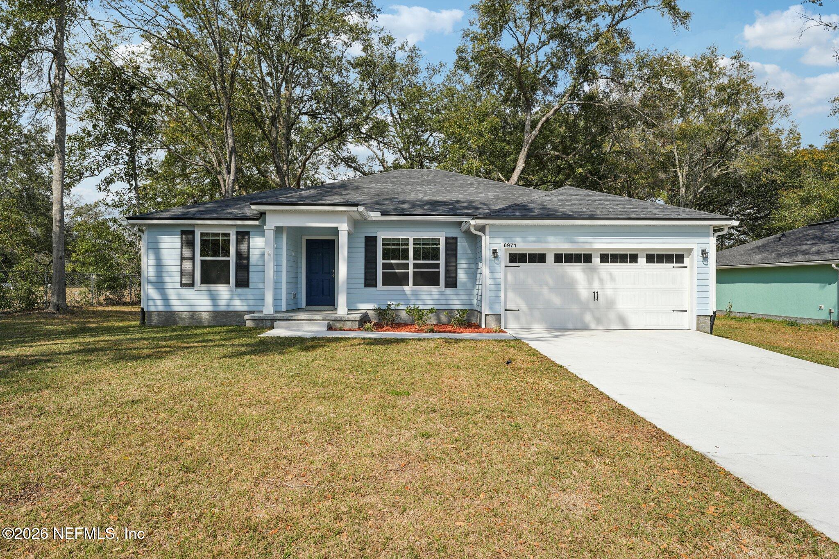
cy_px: 280
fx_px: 559
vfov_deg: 53.1
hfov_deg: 73.7
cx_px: 420
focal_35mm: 24
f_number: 10
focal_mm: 24
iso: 100
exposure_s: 1/160
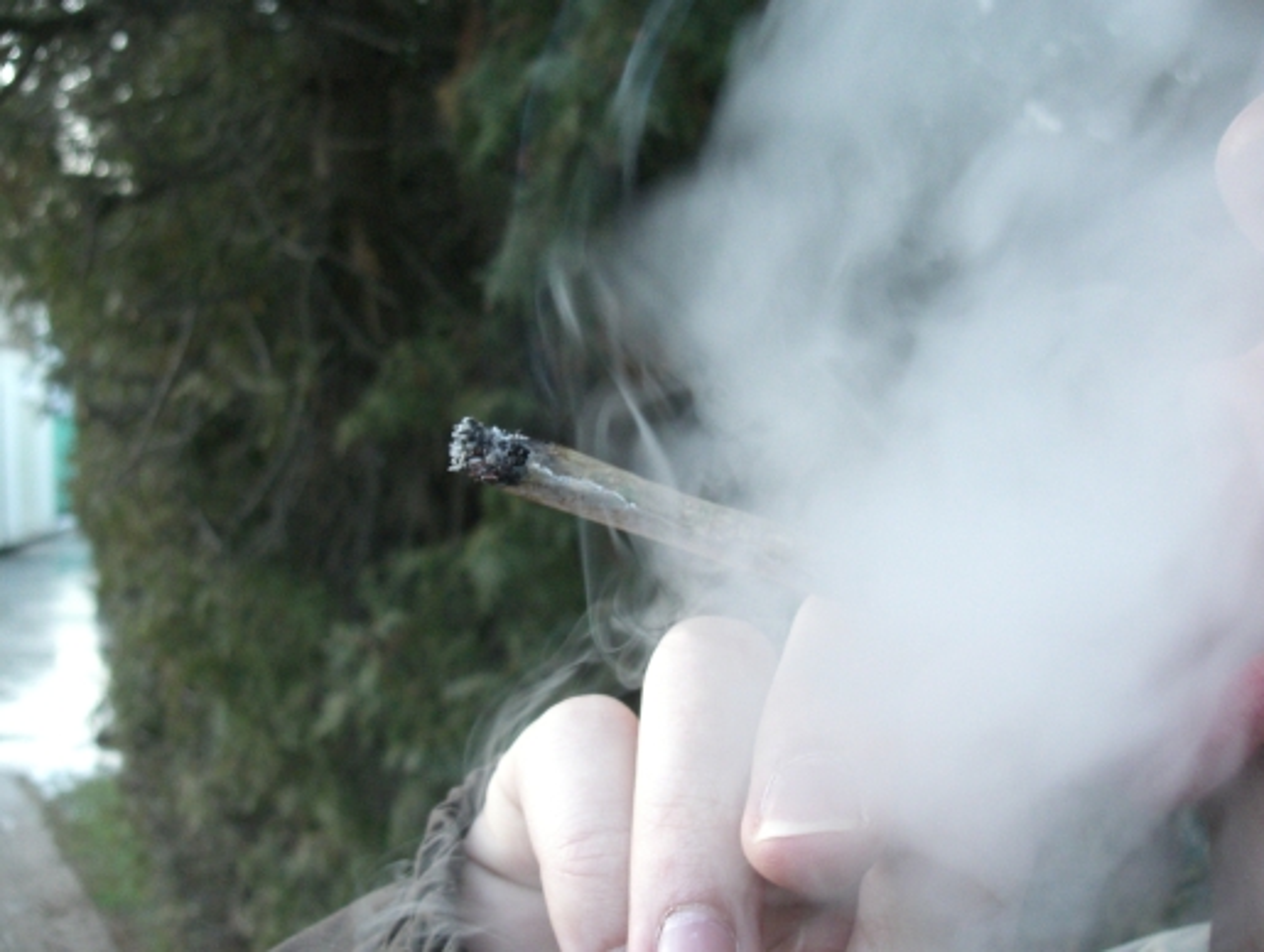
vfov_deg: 37.8
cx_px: 632
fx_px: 1390
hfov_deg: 48.9
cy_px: 476
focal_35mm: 38
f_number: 3.1
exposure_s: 1/80
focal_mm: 6.3
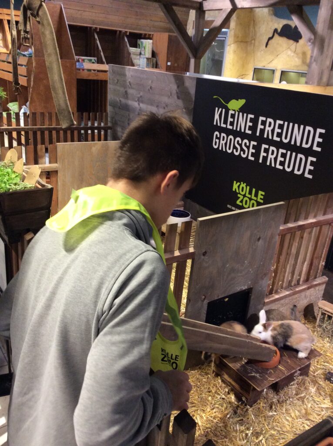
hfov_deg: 44.1
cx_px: 166
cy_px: 223
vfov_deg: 56.9
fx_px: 411
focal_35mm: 32
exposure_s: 1/25
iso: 160
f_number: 2.4
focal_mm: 3.3
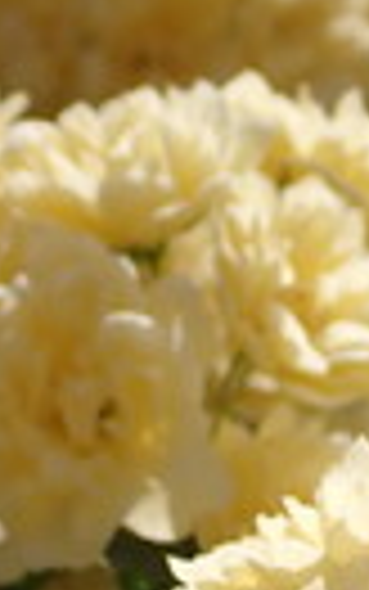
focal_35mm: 149
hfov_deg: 8.8
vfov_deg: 13.6
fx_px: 2395
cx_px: 320
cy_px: 752
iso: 100
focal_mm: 7.31
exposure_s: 1/1000
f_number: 4
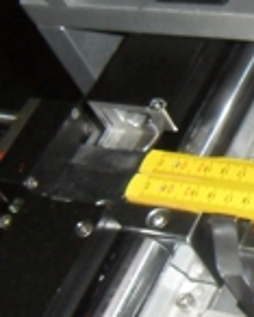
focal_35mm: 112
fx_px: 1051
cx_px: 334
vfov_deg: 17.1
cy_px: 165
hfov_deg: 13.3
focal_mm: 5
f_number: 3.4
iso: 400
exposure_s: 1/45
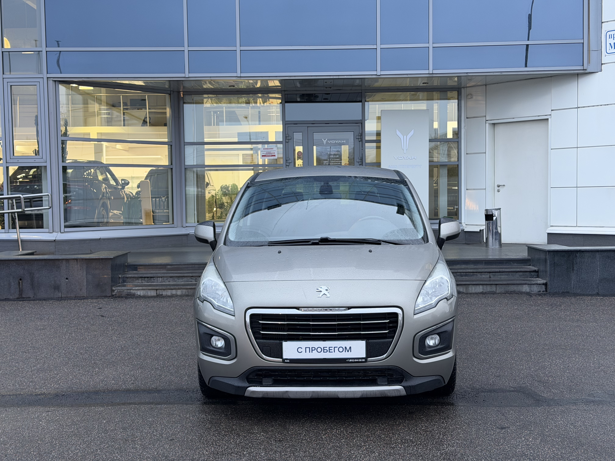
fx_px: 853
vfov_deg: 30.3
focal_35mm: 48
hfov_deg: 39.7
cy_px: 230
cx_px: 308
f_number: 1.78
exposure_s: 1/50
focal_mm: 6.76
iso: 160
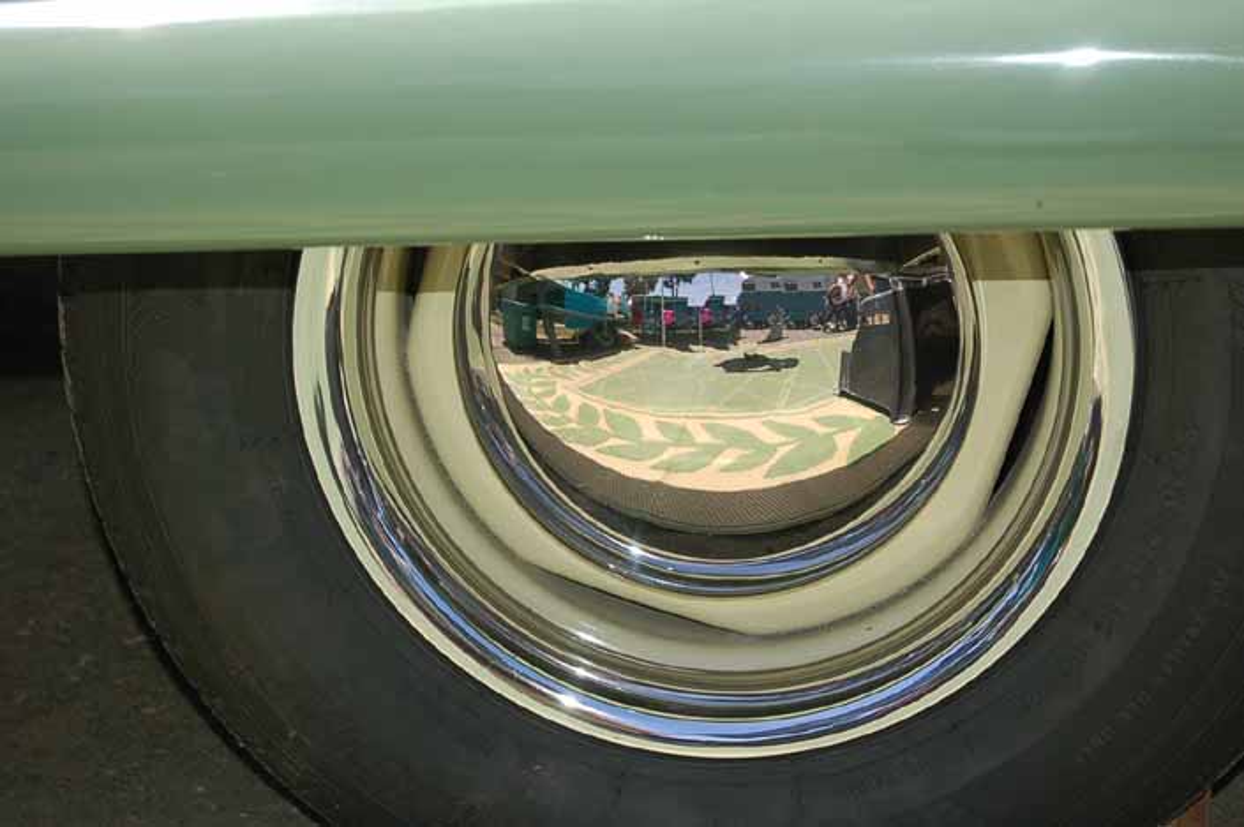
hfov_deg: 24.6
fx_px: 2849
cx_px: 622
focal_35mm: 82
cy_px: 414
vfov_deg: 16.5
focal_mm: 55
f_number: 5.6
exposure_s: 1/500
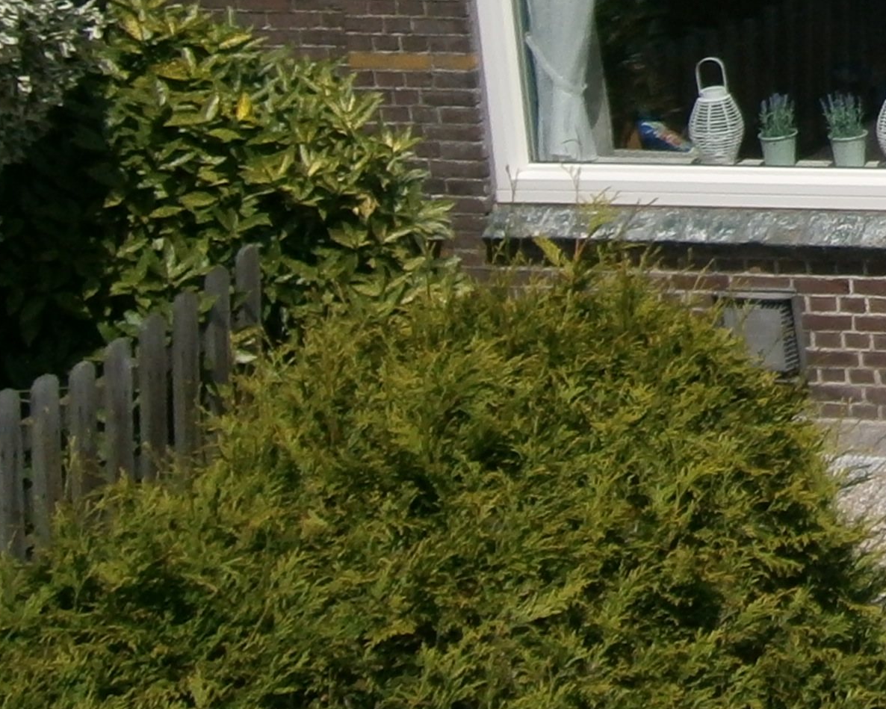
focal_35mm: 127
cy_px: -284
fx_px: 3330
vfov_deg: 11.7
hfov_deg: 13.6
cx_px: 1579
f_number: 8.7
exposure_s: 1/250
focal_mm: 6.4
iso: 80
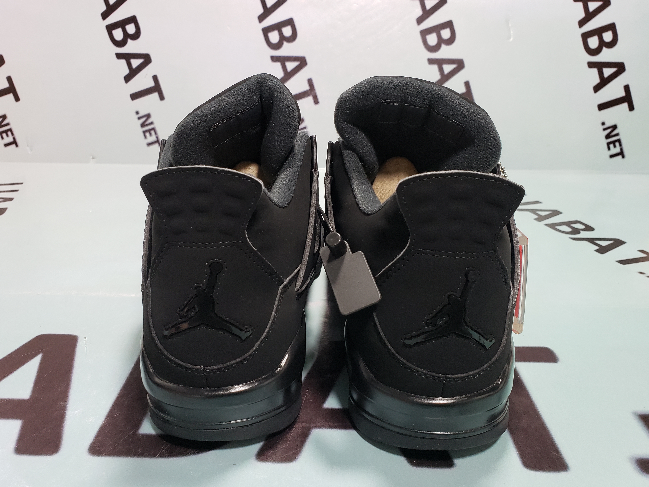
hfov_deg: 65.3
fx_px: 506
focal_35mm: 27
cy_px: 245
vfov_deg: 51.4
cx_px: 320
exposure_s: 1/100
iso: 320
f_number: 2.4
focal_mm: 4.3
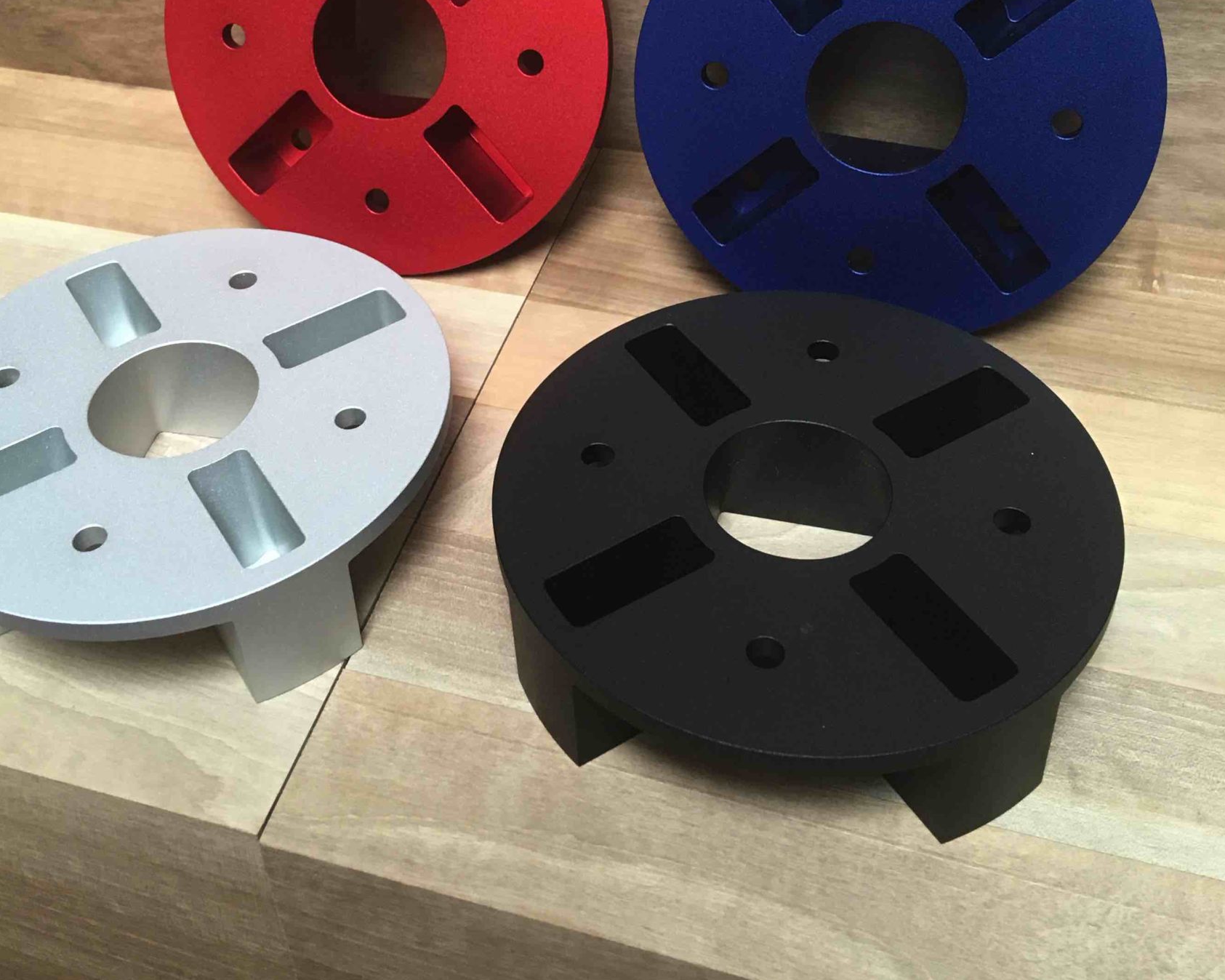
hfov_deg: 42.8
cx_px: 534
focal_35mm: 43
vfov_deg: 33.9
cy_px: 208
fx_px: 1559
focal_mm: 4.15
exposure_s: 1/33
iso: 160
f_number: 2.2
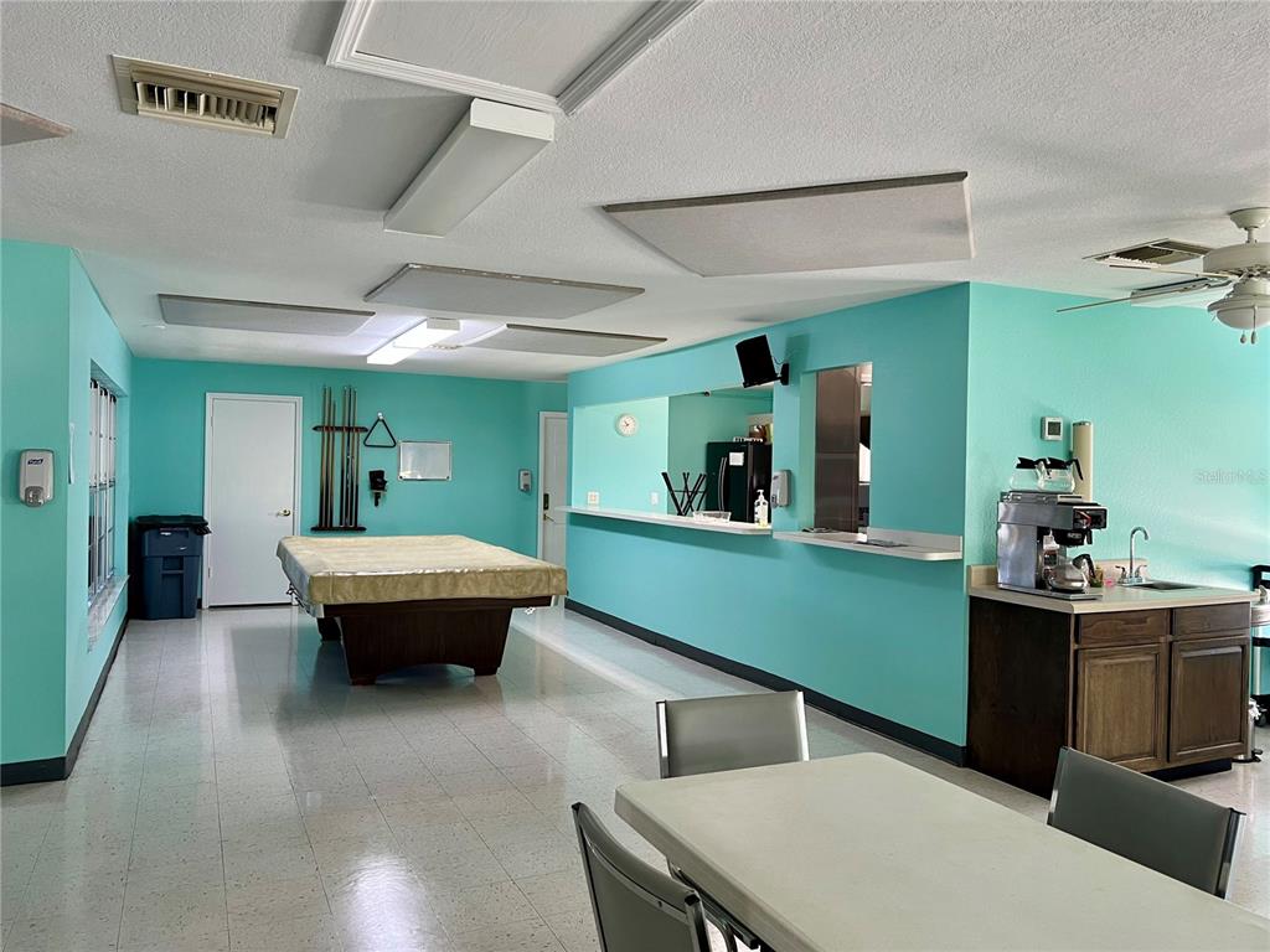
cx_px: 635
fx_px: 954
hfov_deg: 67.3
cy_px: 476
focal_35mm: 26
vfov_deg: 53.1
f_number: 1.5
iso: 80
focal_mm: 5.7
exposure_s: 1/60
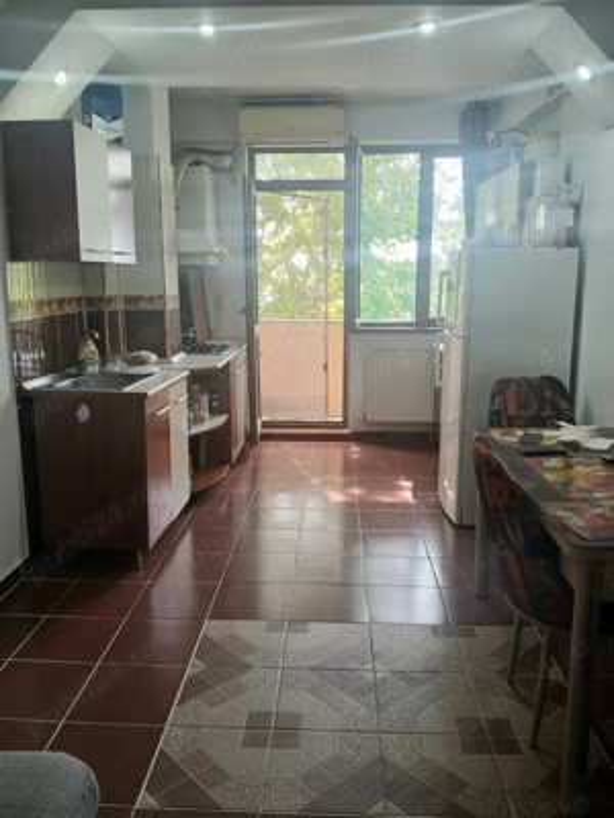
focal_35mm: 26
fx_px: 615
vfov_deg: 67.3
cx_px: 307
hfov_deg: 53.1
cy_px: 409
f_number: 1.8
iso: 80
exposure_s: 1/50.3
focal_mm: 3.98
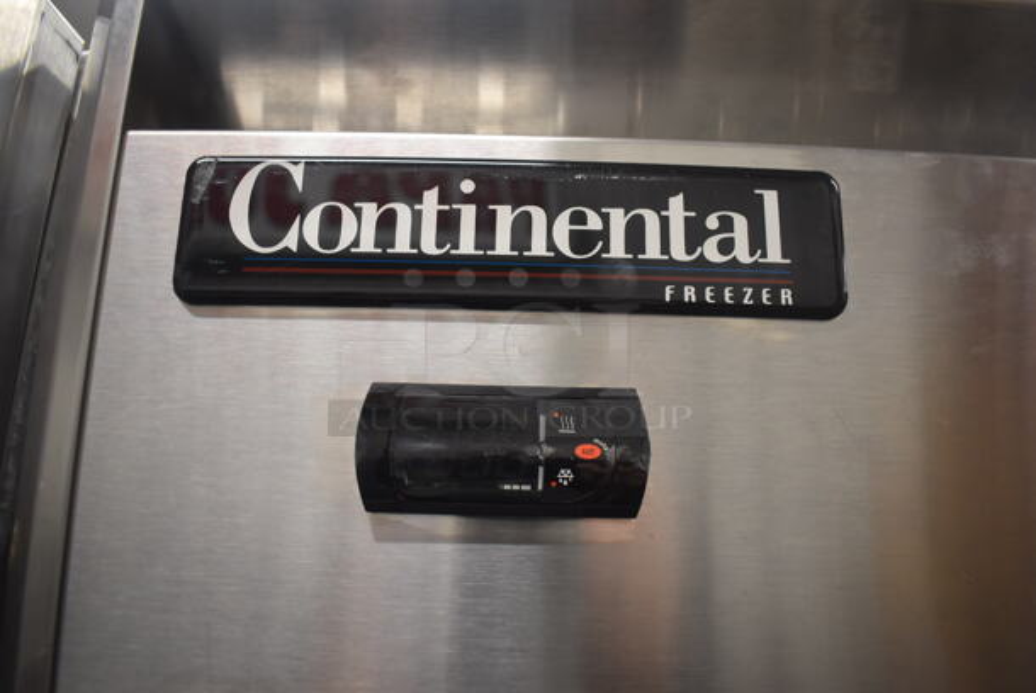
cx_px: 518
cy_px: 346
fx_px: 778
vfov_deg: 48.0
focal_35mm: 27
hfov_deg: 67.3
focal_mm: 18
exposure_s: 1/60
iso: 800
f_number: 4.5
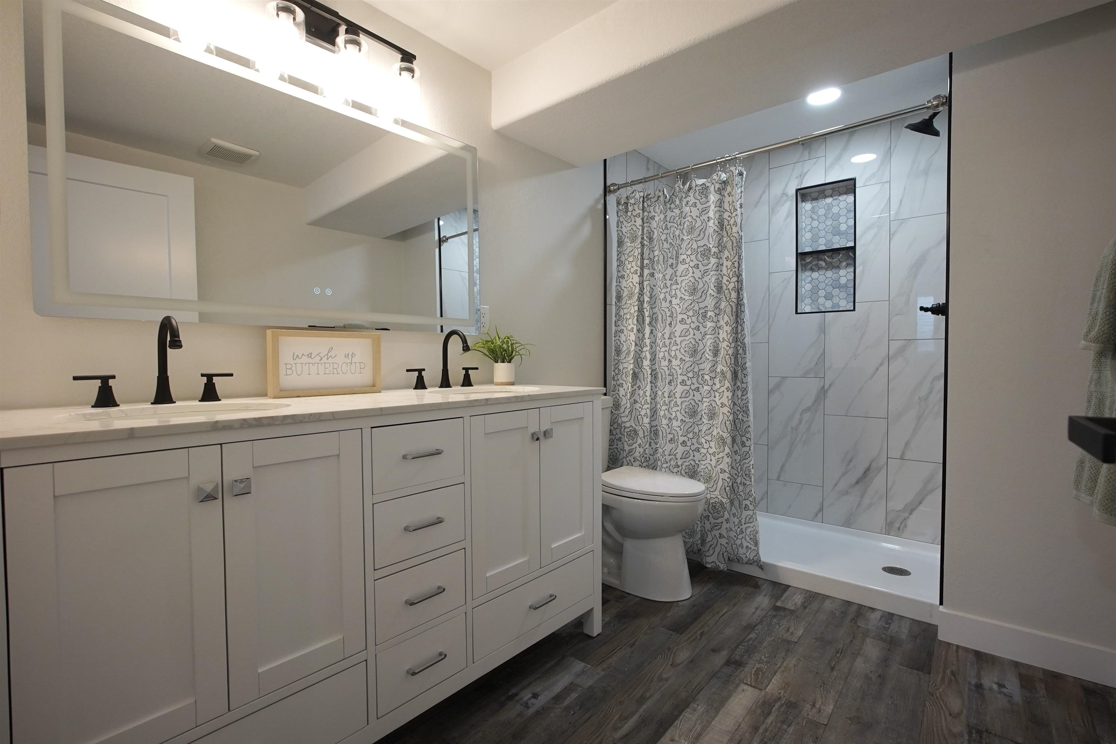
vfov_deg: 73.7
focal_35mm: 16
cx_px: 558
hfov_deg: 96.7
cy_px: 372
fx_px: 496
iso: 640
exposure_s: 1/160
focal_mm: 11
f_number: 4
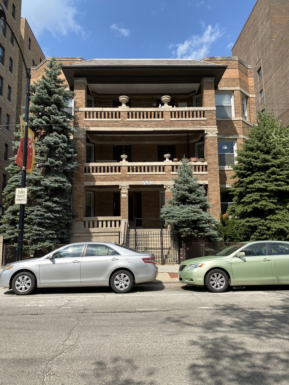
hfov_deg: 53.1
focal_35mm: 26
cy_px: 192
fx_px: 289
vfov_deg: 67.3
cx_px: 144
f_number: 1.8
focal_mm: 4.25
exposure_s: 1/2315
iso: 32
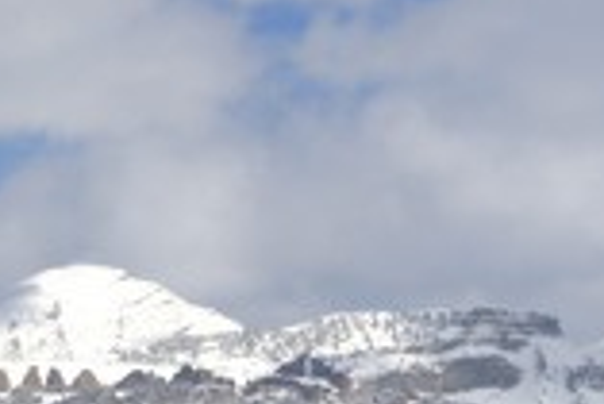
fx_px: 4047
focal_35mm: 241
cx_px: -69
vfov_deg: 5.7
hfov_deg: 8.5
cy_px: 496
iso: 200
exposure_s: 1/800
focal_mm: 90
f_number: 10
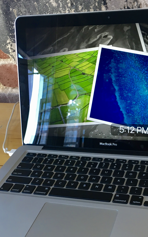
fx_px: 348
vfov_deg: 37.1
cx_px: 87
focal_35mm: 54
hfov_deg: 24.0
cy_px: 162
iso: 50
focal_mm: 4.15
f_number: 2.2
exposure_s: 1/30
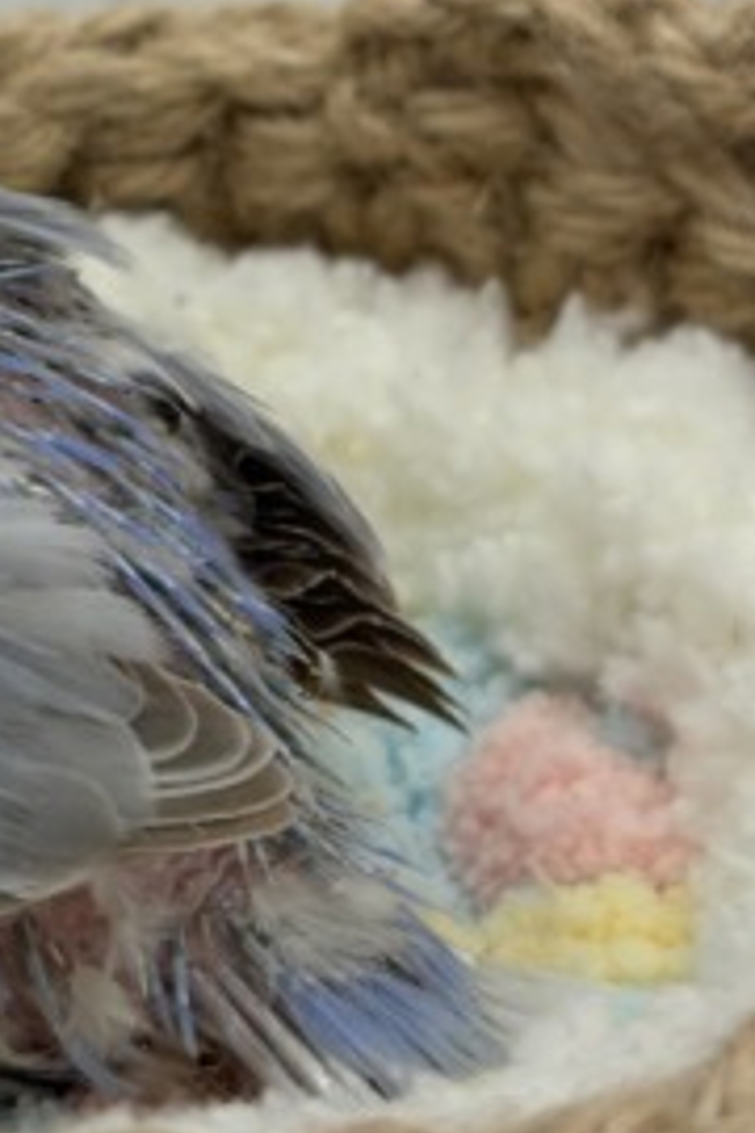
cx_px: -17
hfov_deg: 10.6
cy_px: 210
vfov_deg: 15.9
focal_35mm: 128
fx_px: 4026
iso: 64
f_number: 1.6
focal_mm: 5.96
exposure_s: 1/100
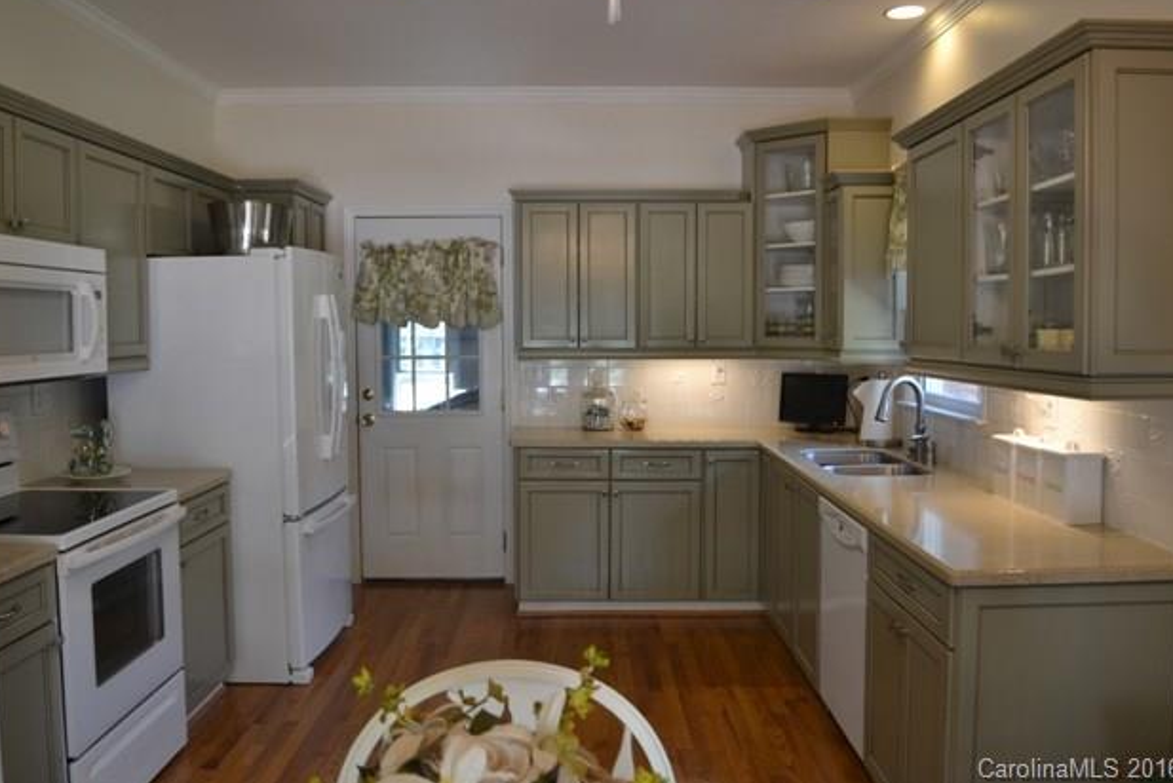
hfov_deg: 65.4
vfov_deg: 46.4
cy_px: 381
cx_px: 587
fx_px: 913
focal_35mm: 28
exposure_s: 1/60
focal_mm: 18
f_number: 4
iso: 400
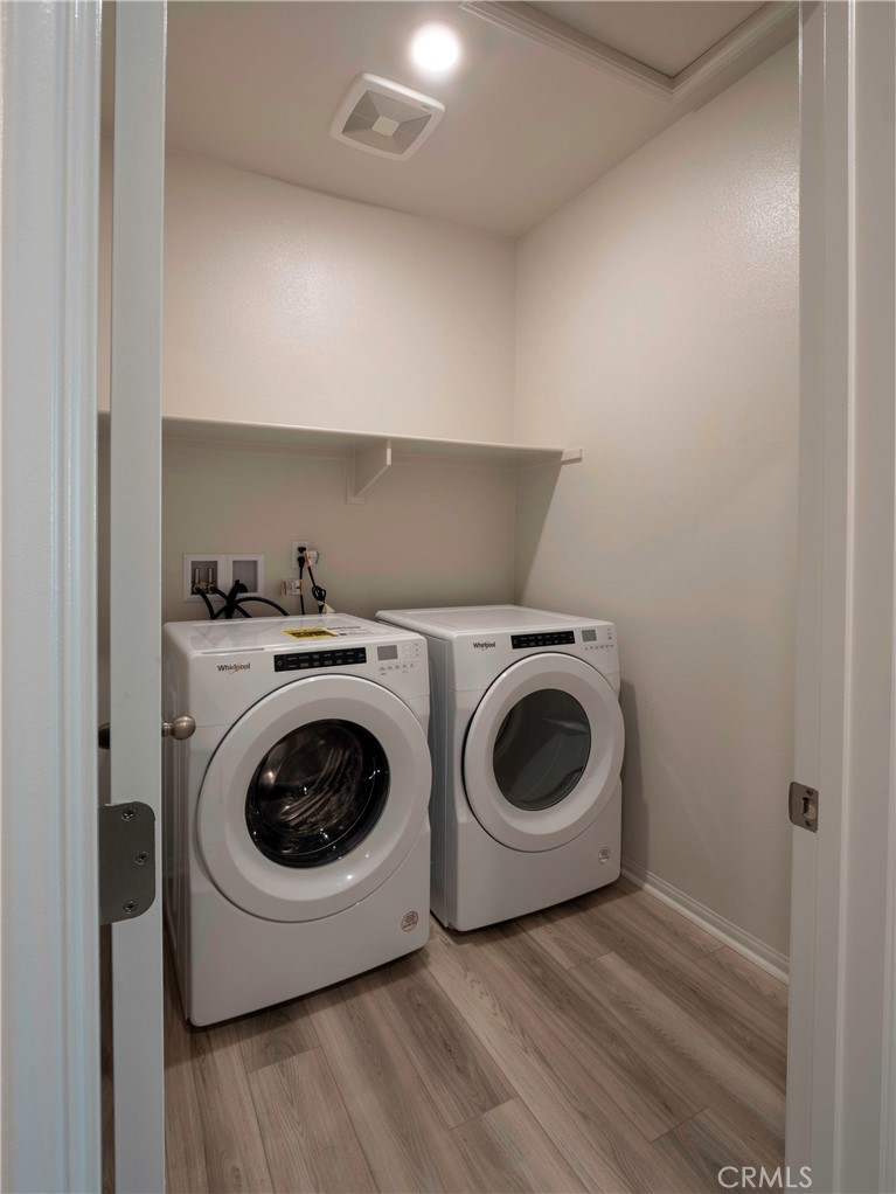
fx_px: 552
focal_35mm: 16
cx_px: 448
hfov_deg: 78.1
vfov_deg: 94.5
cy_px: 597
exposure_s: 1/6
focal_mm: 8
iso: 100
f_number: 8
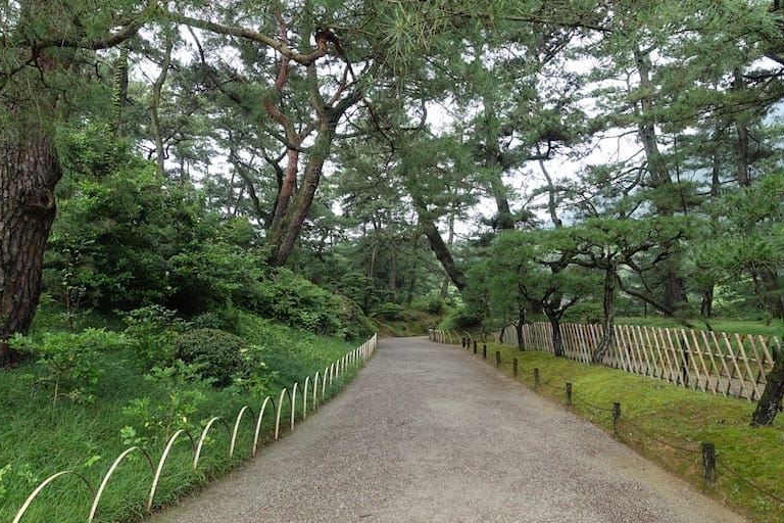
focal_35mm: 25
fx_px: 544
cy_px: 256
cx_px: 380
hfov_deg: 71.5
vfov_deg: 51.3
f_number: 4
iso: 125
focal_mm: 8.8
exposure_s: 1/80
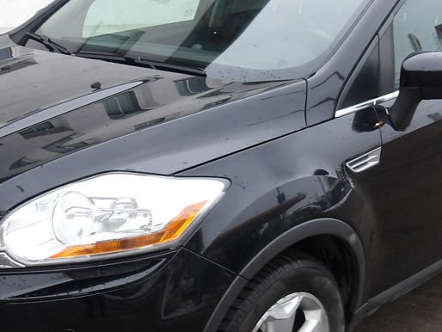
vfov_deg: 23.2
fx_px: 805
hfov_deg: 30.7
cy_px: 209
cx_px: 193
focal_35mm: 63
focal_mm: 4.9
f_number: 3
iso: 100
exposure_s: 1/40
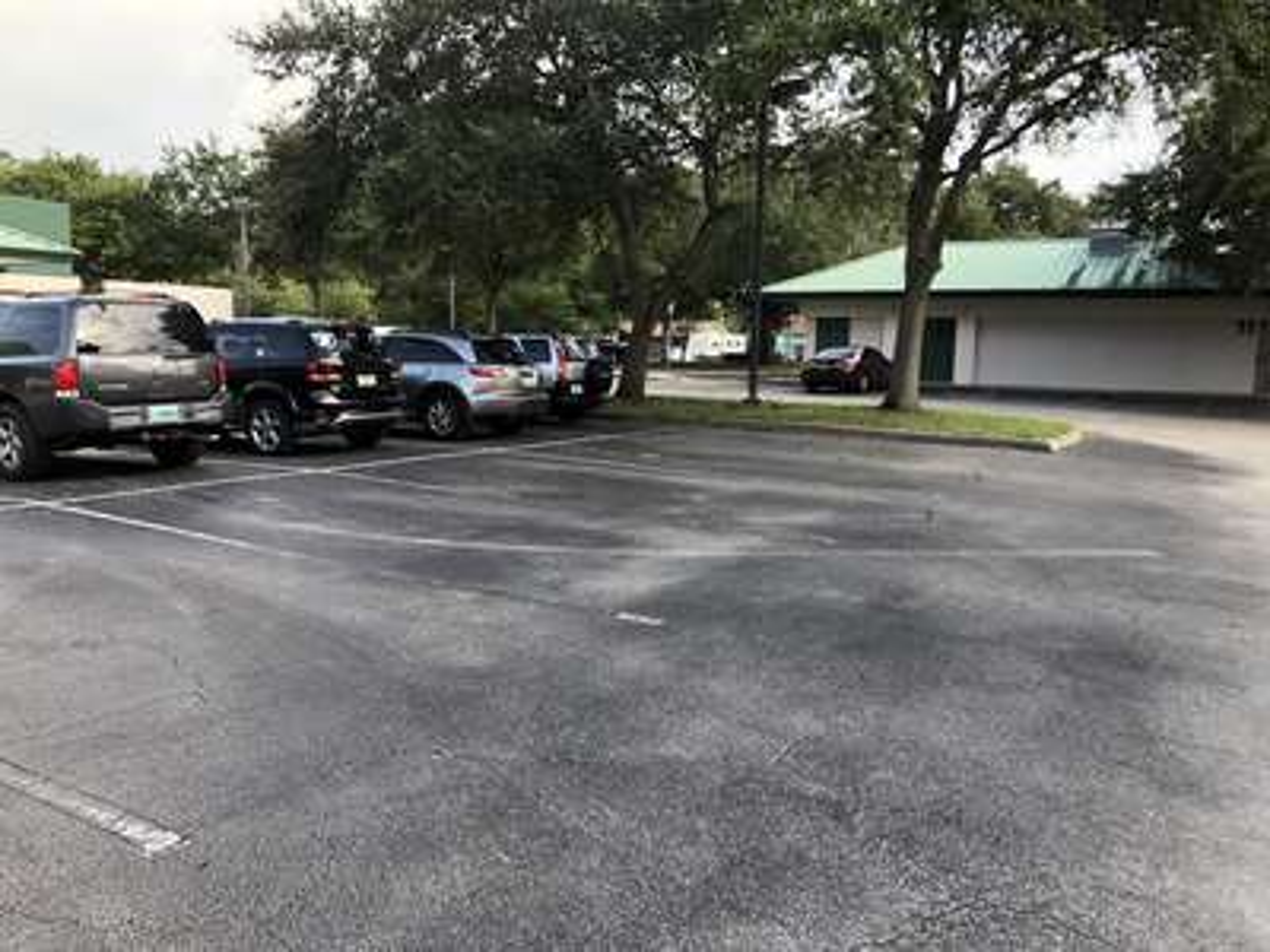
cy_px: 476
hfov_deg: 63.4
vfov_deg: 49.7
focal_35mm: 28
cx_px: 635
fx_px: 1027
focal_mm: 4
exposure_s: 1/281
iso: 20
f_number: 1.8
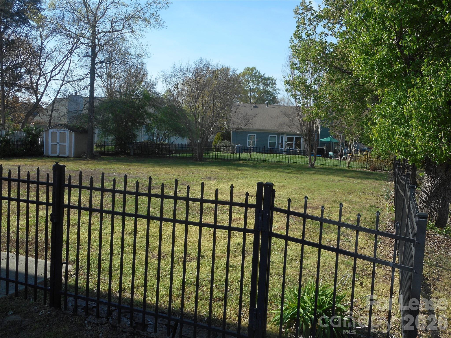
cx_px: 226
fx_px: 378
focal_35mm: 29
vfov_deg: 48.2
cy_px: 169
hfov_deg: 61.7
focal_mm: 5.2
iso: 80
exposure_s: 1/500
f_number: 4
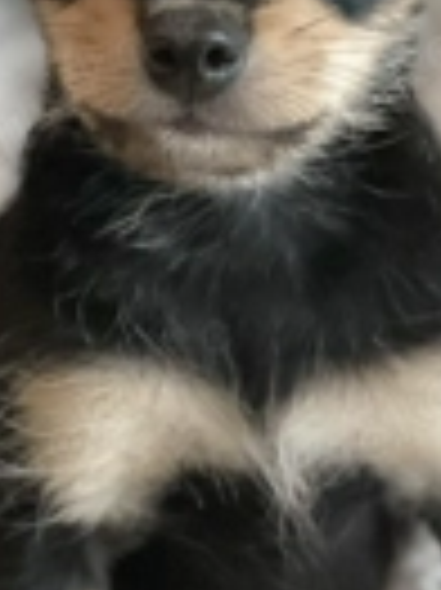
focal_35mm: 159
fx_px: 2705
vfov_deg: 12.4
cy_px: 482
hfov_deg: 9.3
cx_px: 266
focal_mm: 6
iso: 500
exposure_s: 1/23
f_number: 2
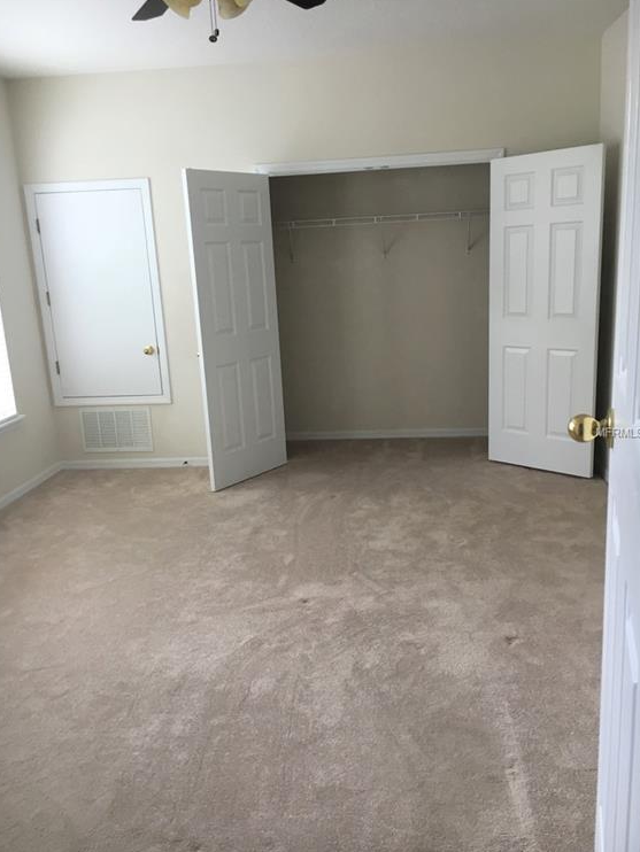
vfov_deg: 59.9
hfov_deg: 46.8
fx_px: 739
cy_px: 433
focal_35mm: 30
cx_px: 317
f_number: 2.2
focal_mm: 4.15
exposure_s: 1/30
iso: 50
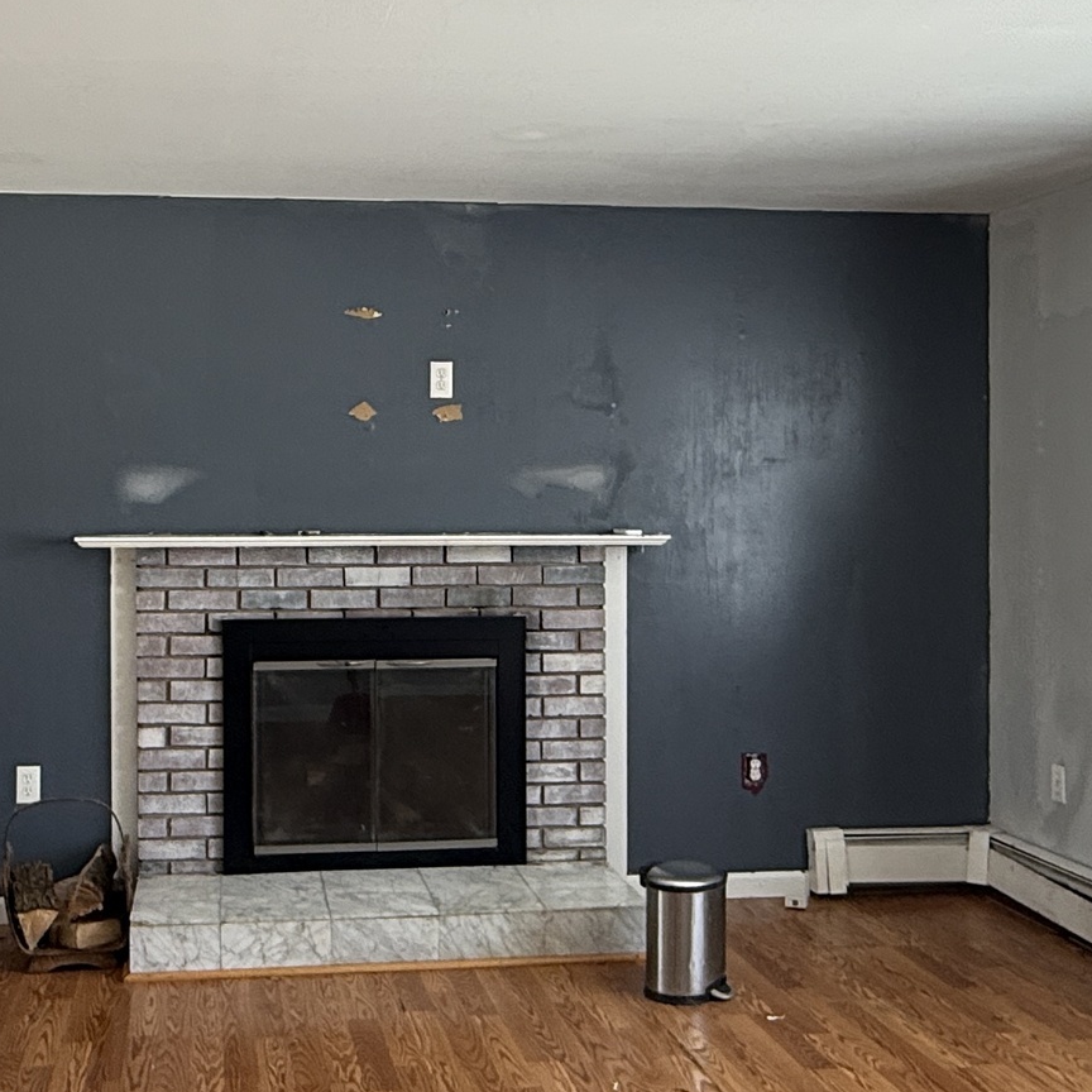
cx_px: 403
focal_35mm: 44
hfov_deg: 38.1
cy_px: 519
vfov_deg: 38.3
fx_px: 1570
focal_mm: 2.22
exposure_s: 1/99
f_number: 2.2
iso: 125
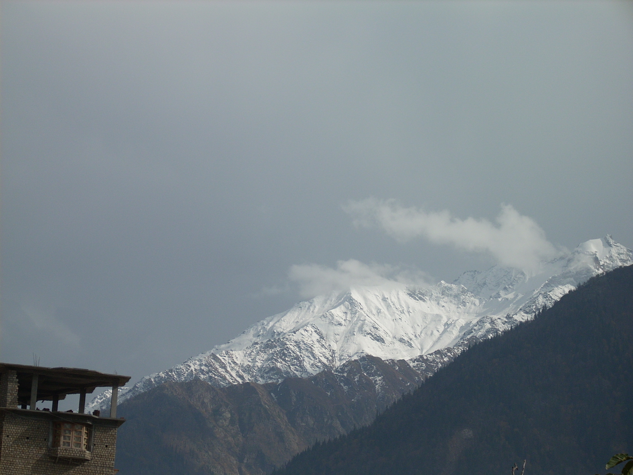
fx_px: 2066
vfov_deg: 13.1
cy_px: 238
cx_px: 316
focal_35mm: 113
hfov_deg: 17.4
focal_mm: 18.6
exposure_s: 1/210
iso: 64
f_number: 10.4
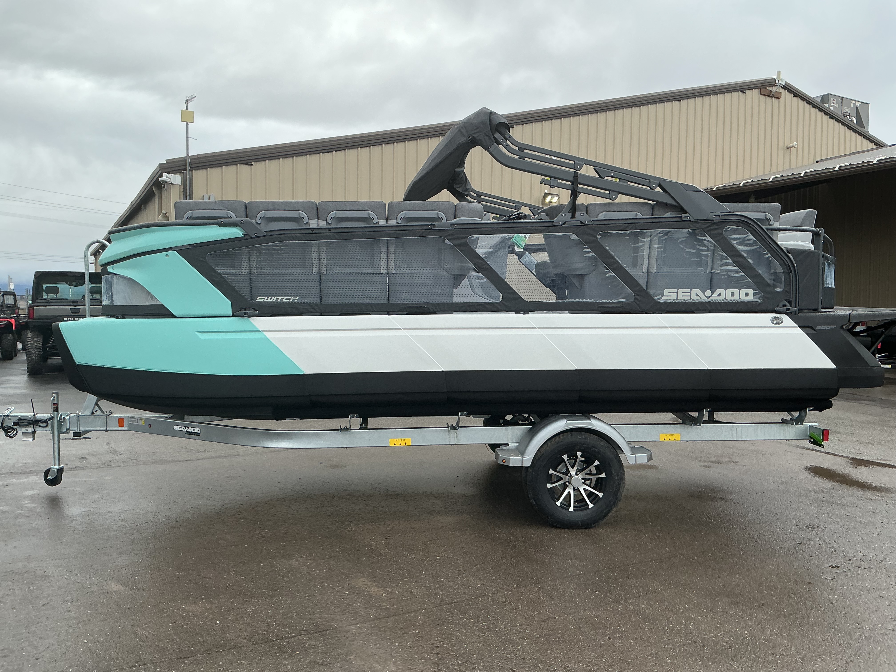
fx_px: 751
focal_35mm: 29
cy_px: 336
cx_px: 448
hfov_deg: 61.7
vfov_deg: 48.2
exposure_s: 1/509
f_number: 1.8
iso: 25
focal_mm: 3
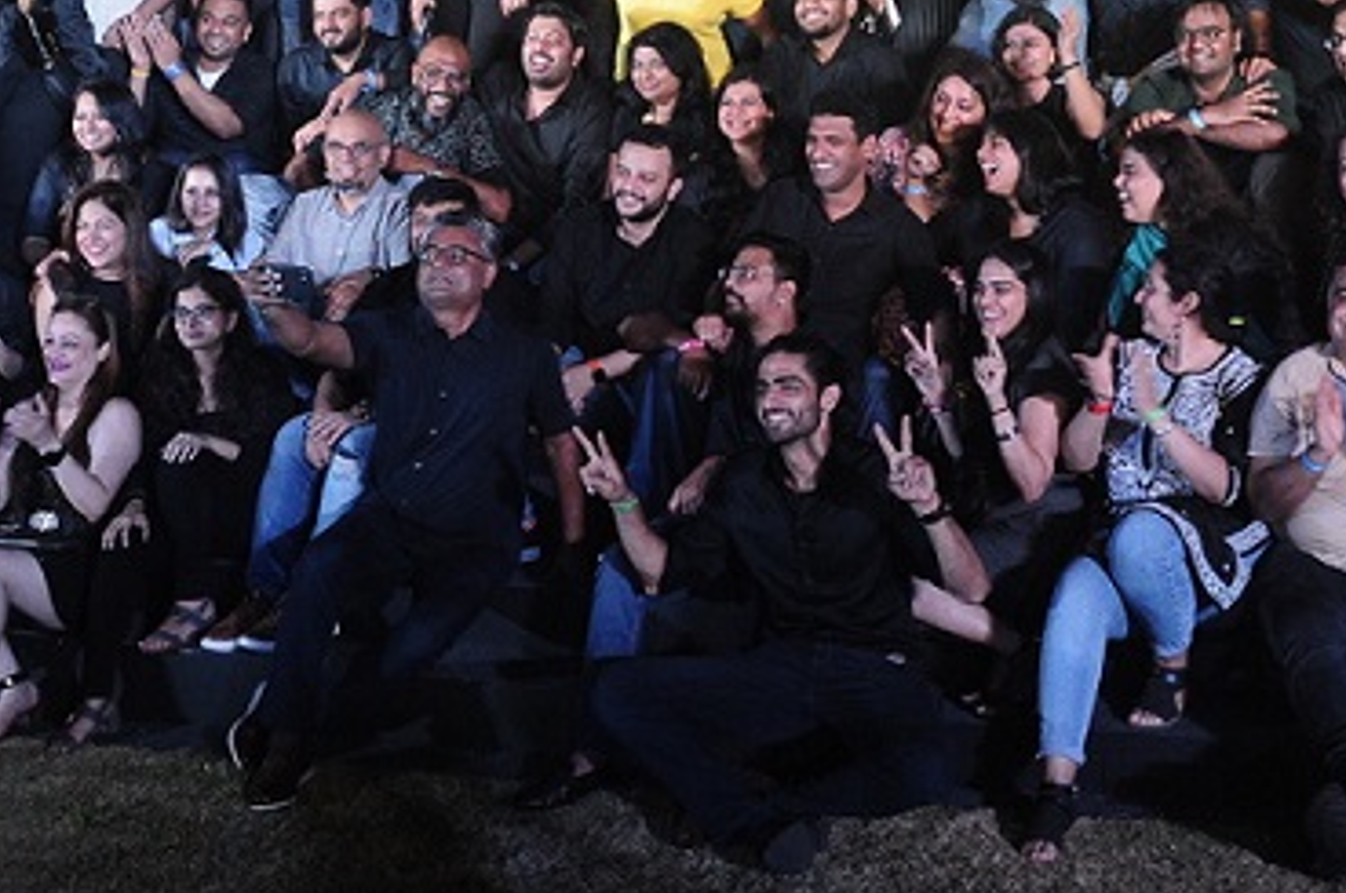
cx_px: 879
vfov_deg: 21.5
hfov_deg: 33.2
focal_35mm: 60
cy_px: -69
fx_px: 2240
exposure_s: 1/50
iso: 1000
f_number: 4.5
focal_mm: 18
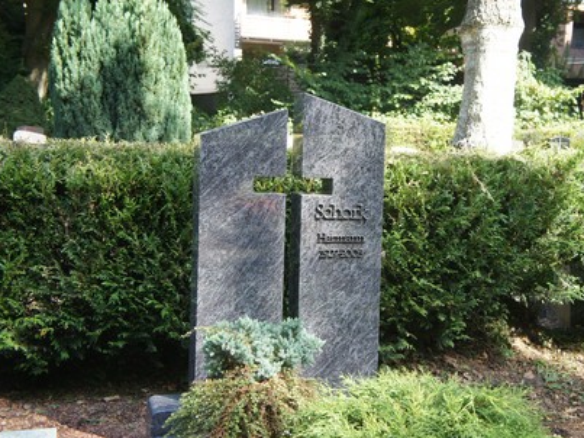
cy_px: 220
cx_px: 323
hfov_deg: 33.5
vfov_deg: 25.4
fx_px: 971
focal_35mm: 58
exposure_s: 1/250
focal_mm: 35
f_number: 5.6
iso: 500
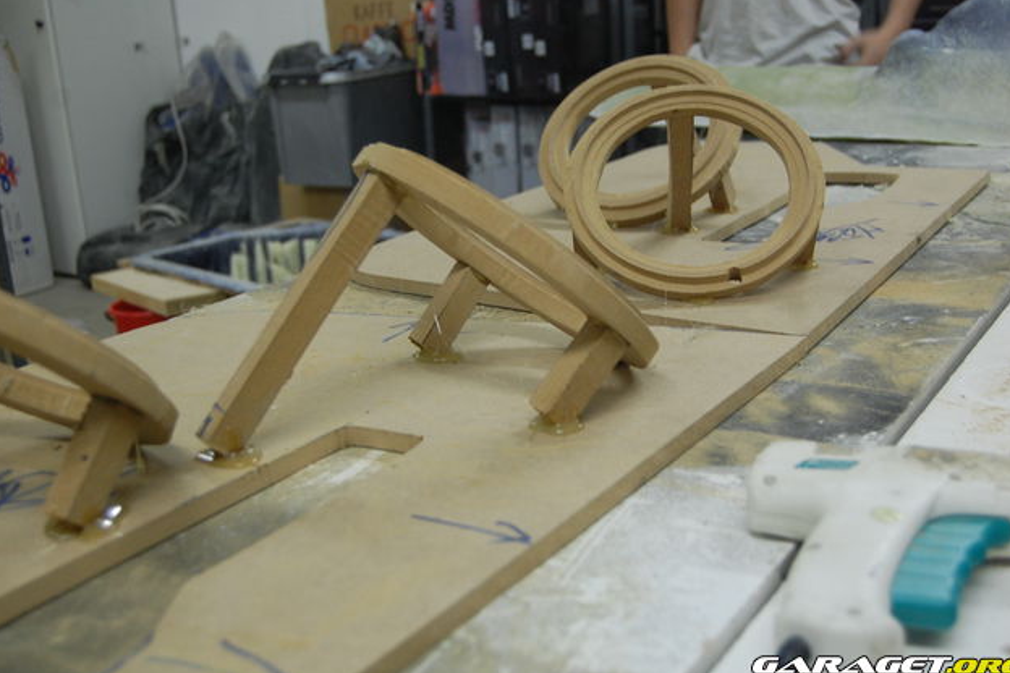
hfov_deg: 45.4
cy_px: 338
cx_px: 511
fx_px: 1206
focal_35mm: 43
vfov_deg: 31.2
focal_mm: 28
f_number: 4.2
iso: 800
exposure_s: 1/20
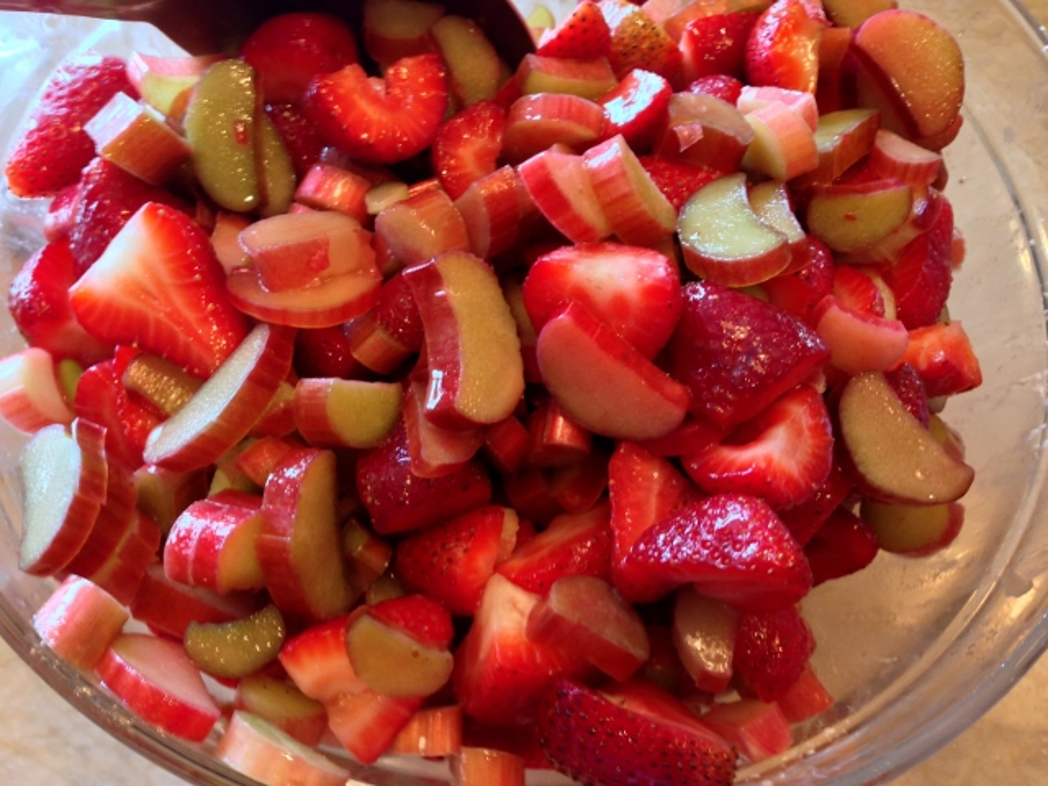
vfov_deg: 42.9
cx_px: 524
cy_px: 393
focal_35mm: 33
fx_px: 999
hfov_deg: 55.4
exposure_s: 1/20
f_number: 2.4
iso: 80
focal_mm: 4.12
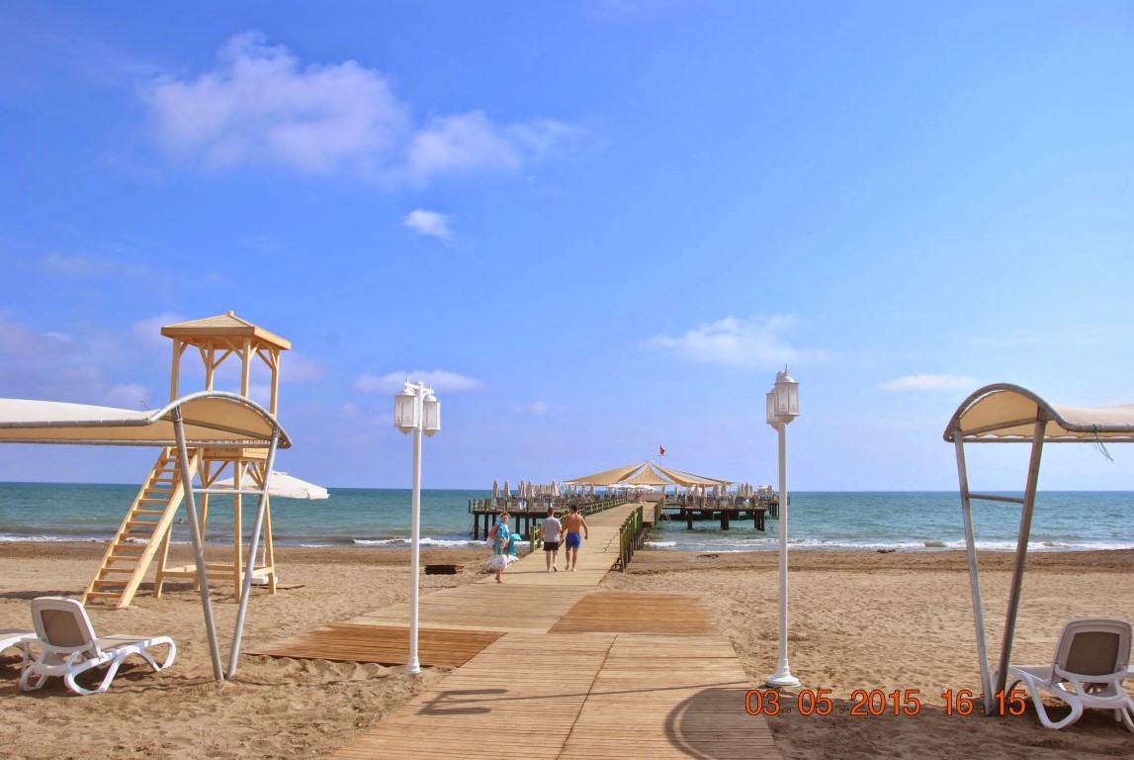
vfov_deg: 48.1
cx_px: 567
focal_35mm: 27
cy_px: 380
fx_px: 852
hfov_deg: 67.3
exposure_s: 1/320
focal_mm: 18
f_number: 9
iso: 100
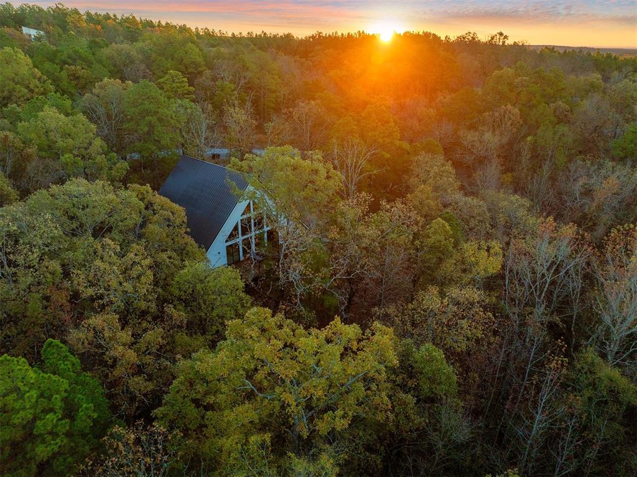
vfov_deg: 56.7
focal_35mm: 24
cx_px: 318
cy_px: 238
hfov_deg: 71.6
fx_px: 441
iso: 100
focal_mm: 12.29
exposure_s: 1/400
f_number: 2.8
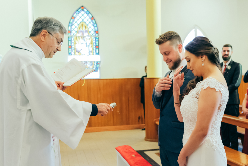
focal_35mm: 46
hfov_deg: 42.7
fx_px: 317
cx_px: 140
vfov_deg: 29.2
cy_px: 98
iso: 4000
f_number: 2.8
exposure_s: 1/250
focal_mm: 35
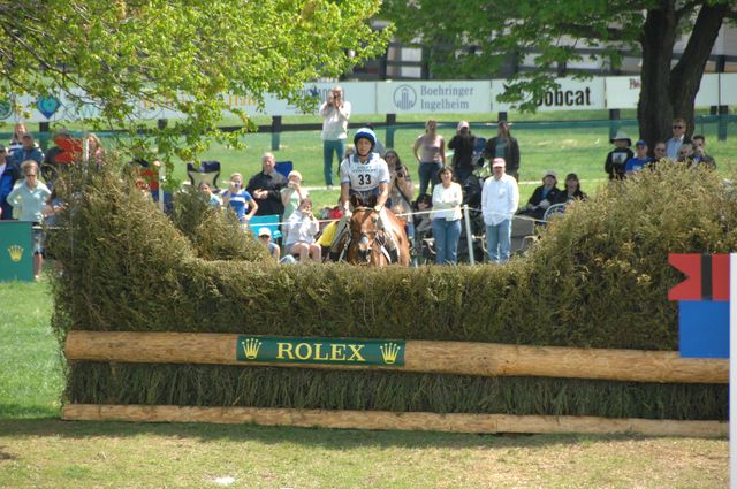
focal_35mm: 300
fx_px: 6134
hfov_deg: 6.9
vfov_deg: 4.6
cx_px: 368
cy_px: 244
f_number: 6
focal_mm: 200
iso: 500
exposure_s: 1/500
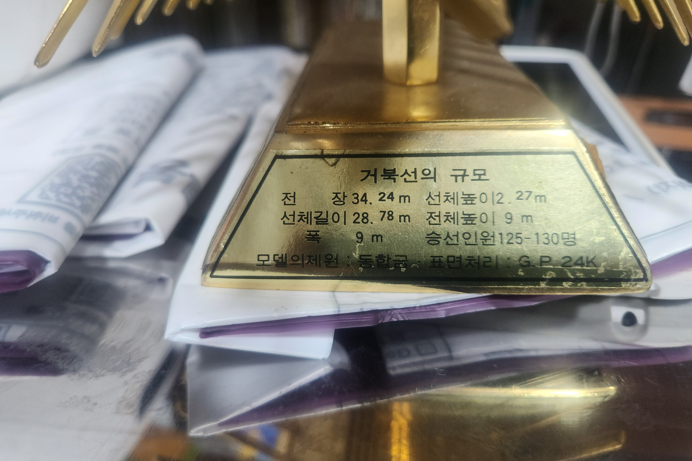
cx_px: 346
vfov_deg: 53.1
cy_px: 216
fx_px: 461
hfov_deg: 73.7
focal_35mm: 24
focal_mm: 5.4
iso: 100
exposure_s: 1/60
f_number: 1.8
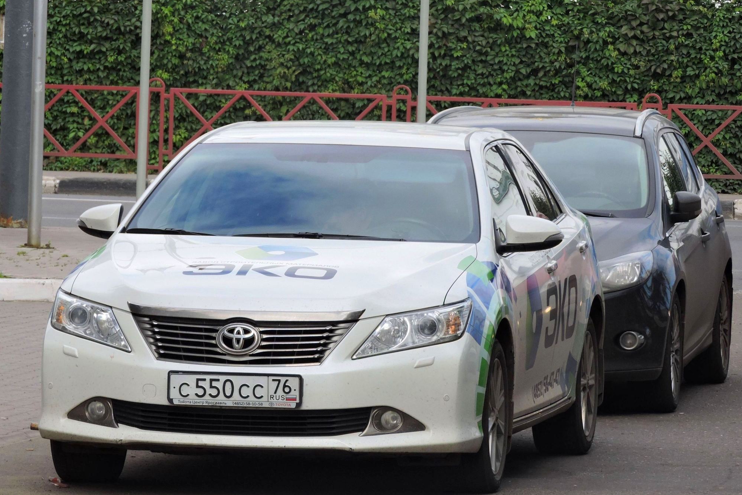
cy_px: 246
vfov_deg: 5.3
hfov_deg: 7.9
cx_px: 372
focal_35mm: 261
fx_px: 5379
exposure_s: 1/250
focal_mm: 44.8
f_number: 5.5
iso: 100
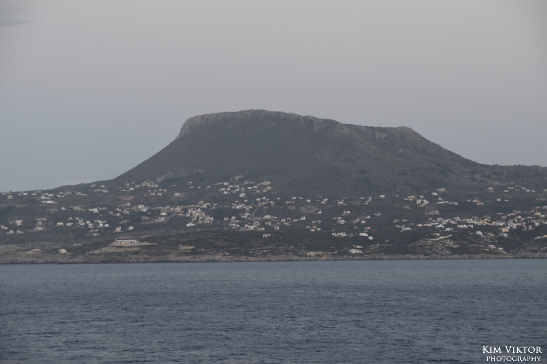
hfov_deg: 16.1
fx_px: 1937
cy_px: 182
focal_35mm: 128
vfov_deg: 10.7
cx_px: 274
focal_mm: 85
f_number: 5.6
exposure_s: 1/60
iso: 900
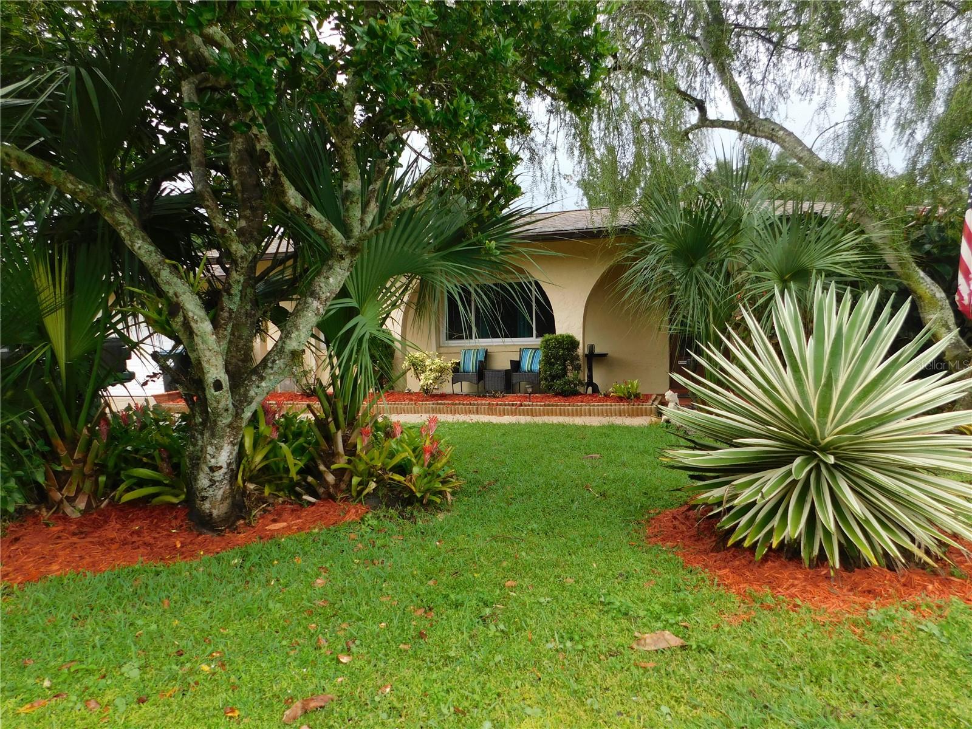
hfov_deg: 73.9
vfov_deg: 58.9
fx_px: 646
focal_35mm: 23
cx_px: 486
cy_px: 364
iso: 125
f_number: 3
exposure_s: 1/400
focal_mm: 4
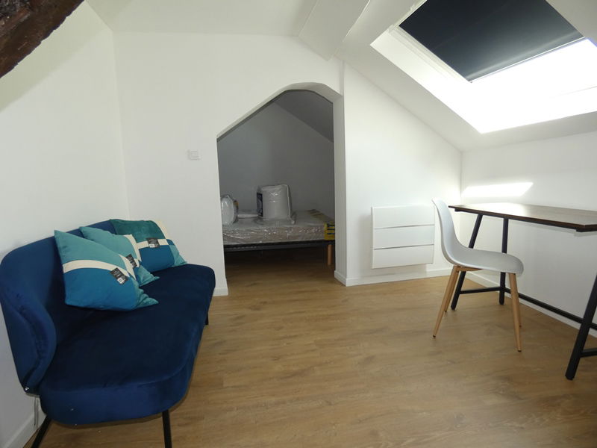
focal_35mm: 20
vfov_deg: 66.0
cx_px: 298
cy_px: 224
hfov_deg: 81.7
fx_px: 345
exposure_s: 1/60
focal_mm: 3.6
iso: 160
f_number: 2.8
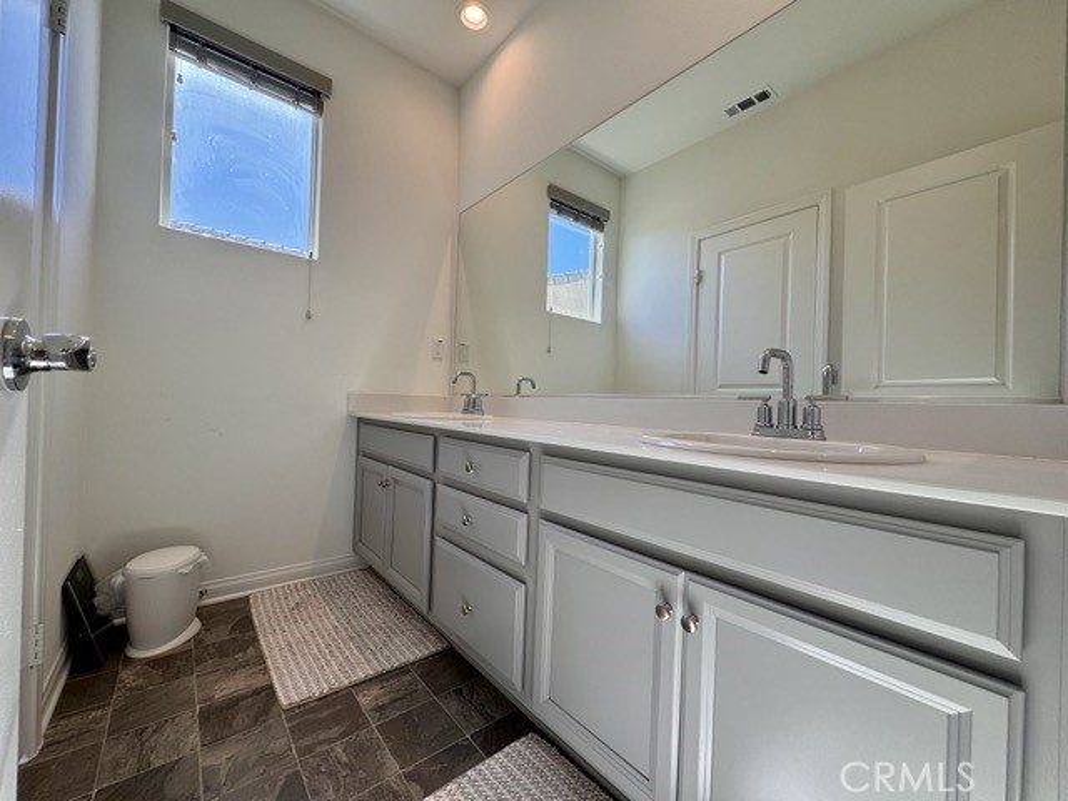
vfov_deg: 85.7
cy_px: 400
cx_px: 534
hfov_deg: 102.1
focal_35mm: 14
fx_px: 432
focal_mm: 2.22
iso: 40
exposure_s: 1/131
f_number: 2.2
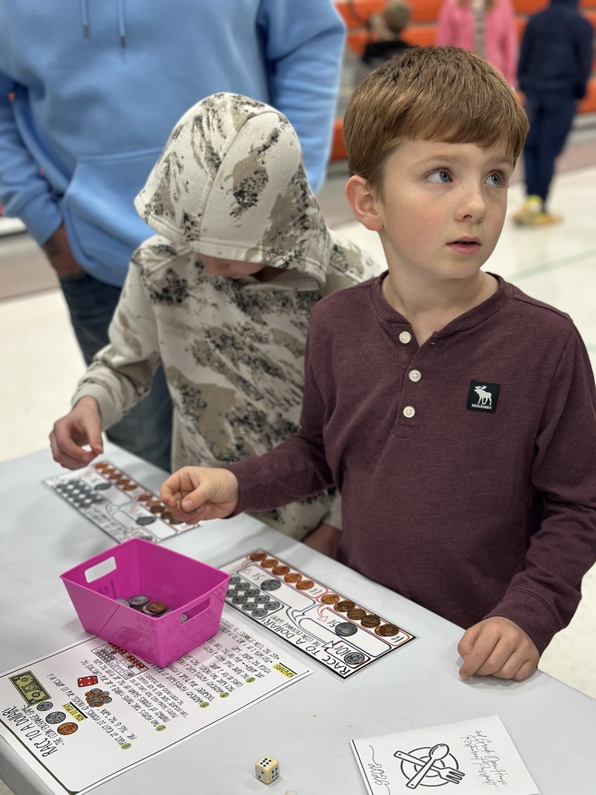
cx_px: 298
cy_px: 398
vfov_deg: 39.7
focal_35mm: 48
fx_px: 1102
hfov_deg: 30.3
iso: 160
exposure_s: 1/120
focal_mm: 6.86
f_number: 1.78
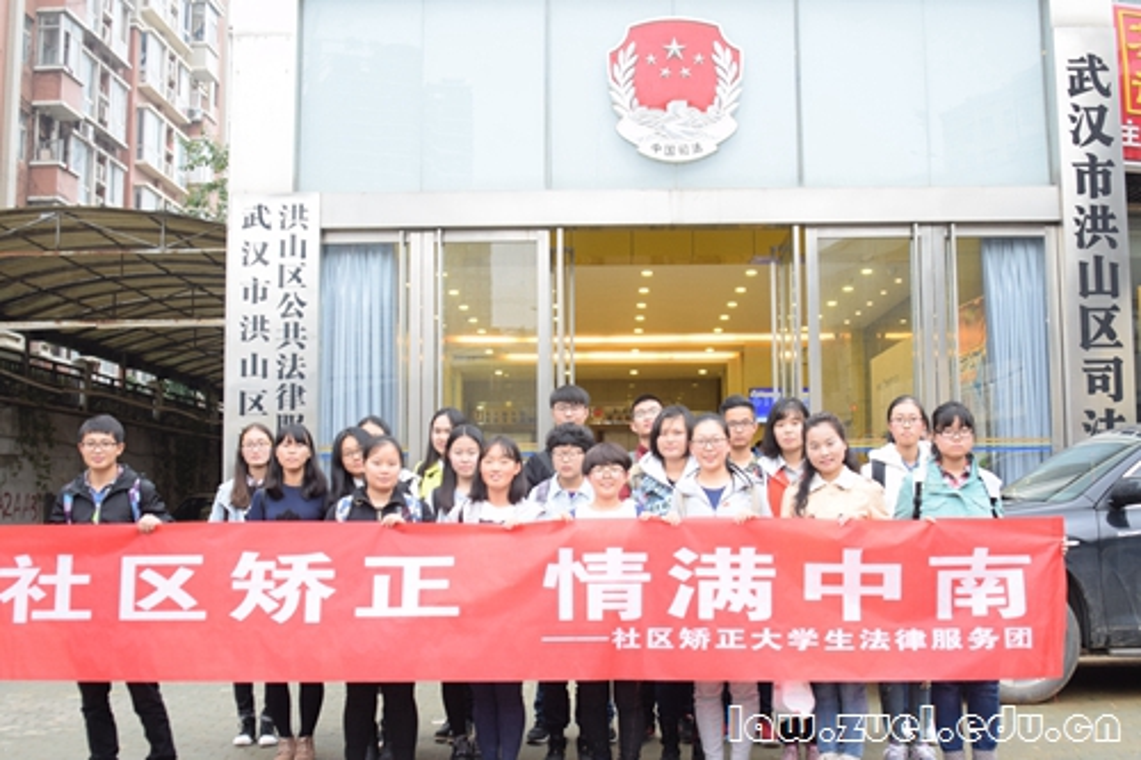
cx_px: 570
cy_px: 380
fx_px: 1331
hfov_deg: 46.4
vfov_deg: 31.9
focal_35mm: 42
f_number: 3.5
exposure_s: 1/60
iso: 400
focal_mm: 28
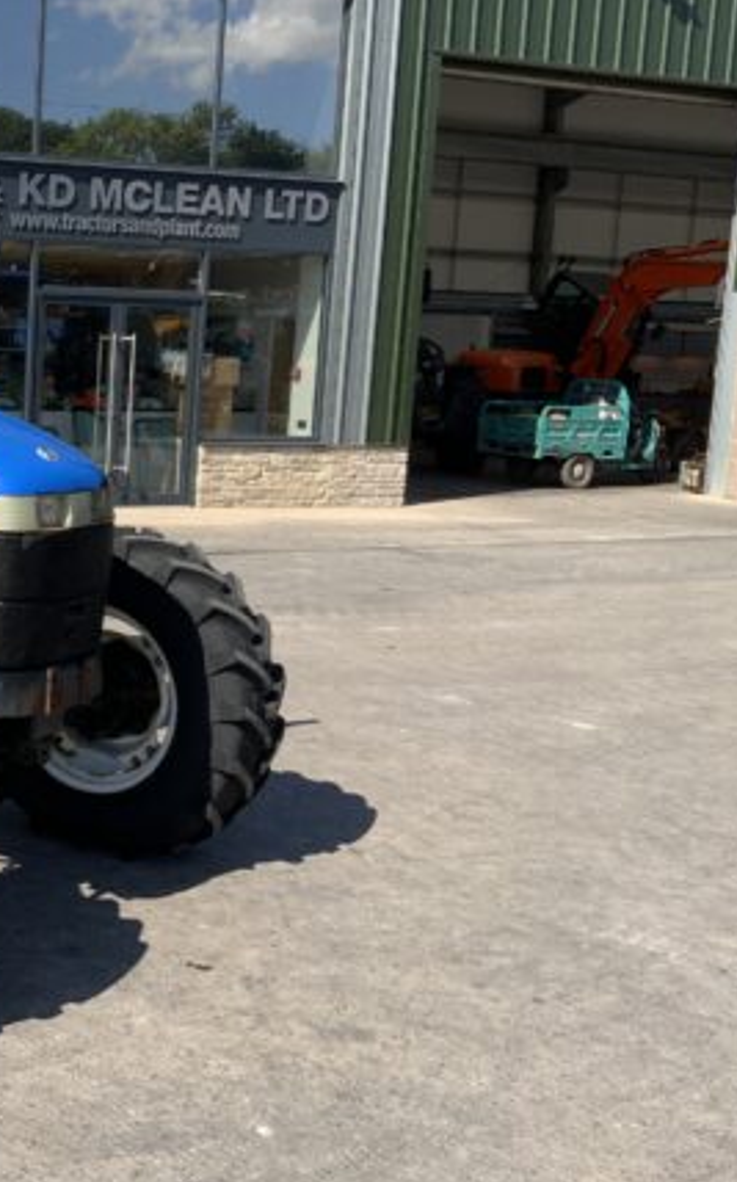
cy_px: 550
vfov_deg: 43.5
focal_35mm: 46
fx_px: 1480
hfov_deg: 25.3
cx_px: -130
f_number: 1.8
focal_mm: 3
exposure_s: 1/1534
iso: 16
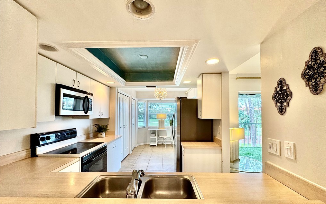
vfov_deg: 74.6
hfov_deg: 101.5
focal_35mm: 15
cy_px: 111
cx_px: 164
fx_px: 133
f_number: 2.2
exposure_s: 1/120
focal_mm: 2.22
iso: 160
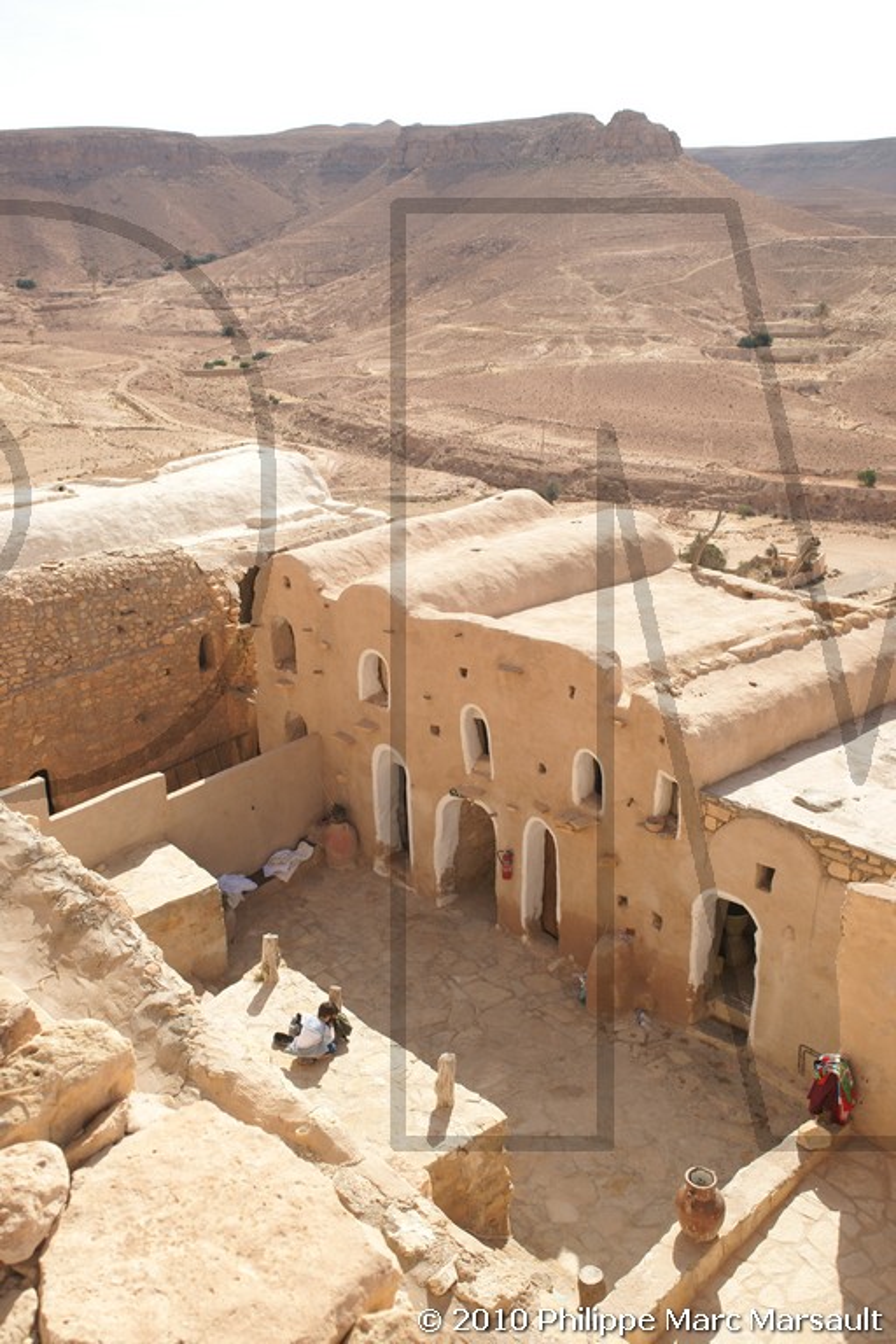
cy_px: 672
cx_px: 448
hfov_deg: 43.6
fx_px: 1120
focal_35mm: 30
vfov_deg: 61.9
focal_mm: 30
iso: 100
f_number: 9
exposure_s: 1/200
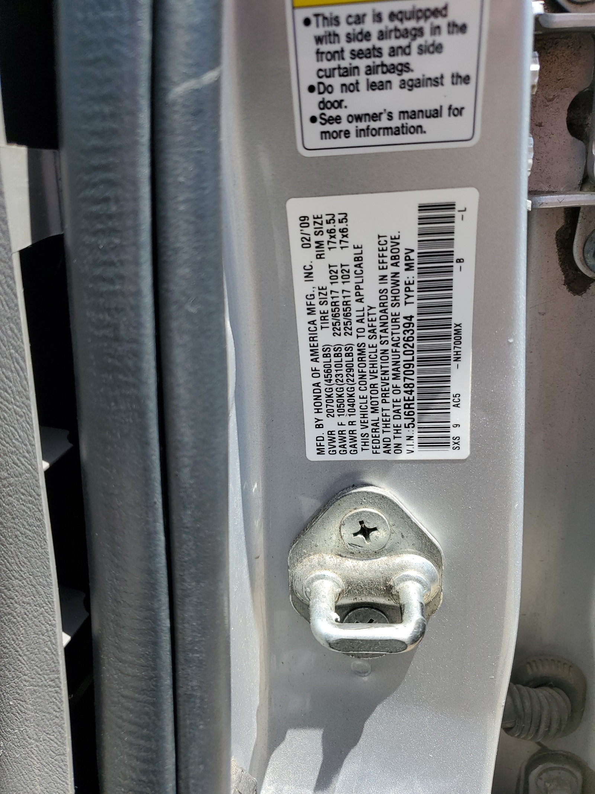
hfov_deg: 53.1
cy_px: 397
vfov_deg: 67.3
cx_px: 298
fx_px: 596
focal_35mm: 26
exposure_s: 1/909
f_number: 1.5
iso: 50
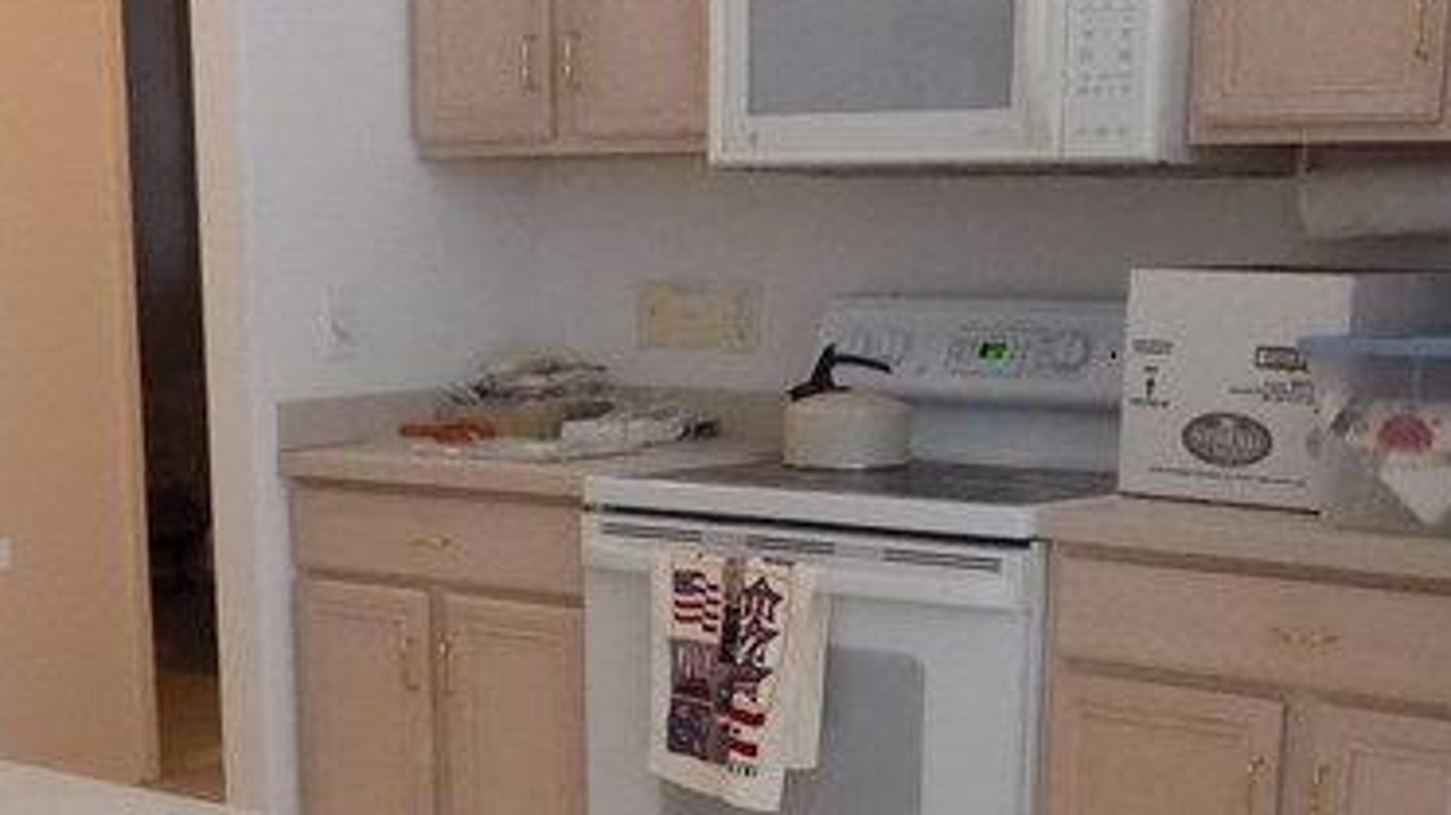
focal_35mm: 69
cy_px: 1096
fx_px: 2654
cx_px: 593
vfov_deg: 16.4
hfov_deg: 30.5
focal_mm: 4
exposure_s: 1/30
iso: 220
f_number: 3.1
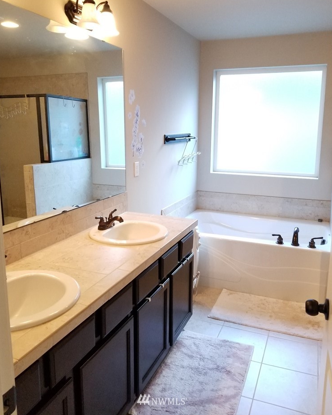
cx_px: 162
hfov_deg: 51.5
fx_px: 344
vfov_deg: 62.1
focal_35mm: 28
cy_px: 187
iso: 400
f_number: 1.7
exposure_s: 1/60
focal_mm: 4.25
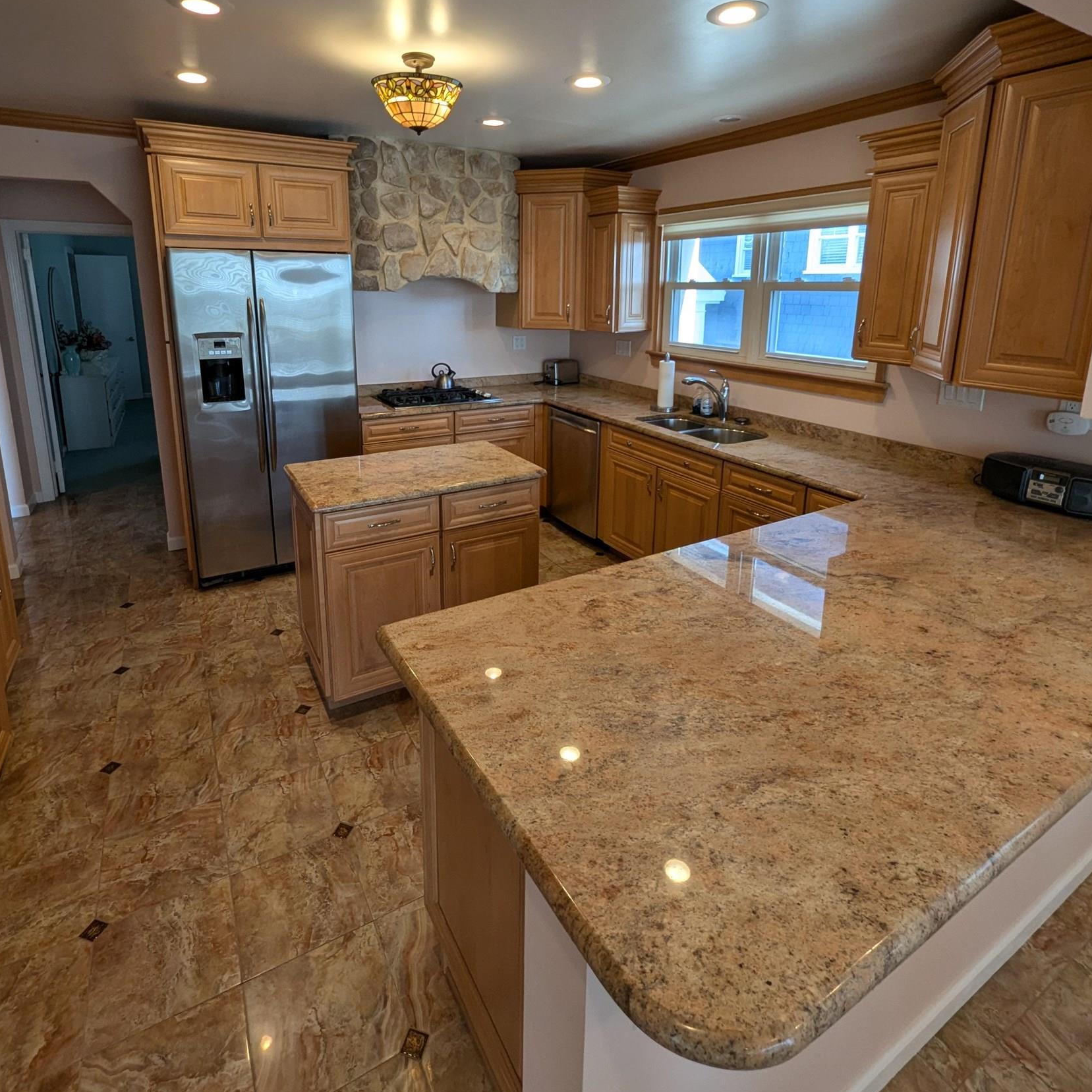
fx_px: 571
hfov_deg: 87.4
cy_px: 405
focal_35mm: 16
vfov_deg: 85.6
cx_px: 527
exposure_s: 1/120
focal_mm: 1.95
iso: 92
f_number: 2.2
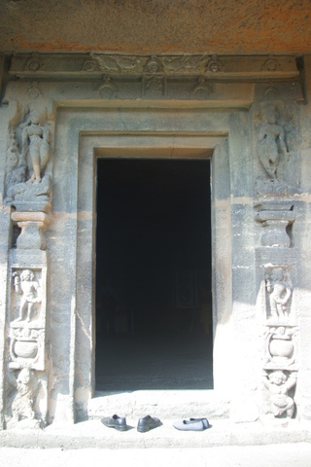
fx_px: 447
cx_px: 156
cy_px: 234
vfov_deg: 55.1
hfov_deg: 38.4
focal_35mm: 34
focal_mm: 23
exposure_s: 1/30
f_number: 4
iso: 100
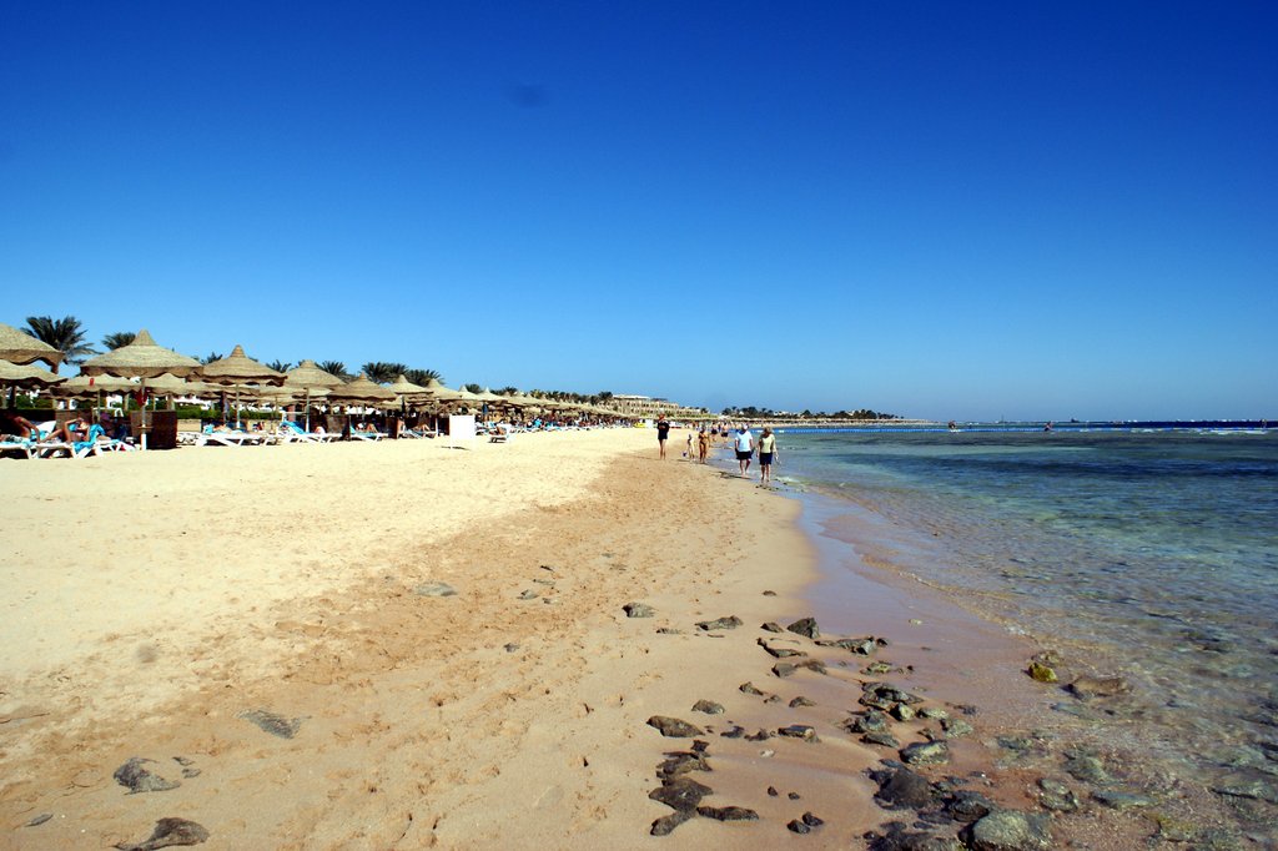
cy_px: 426
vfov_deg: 47.9
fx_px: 958
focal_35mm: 27
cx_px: 639
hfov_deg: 67.4
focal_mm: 18
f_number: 9
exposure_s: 1/640
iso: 100
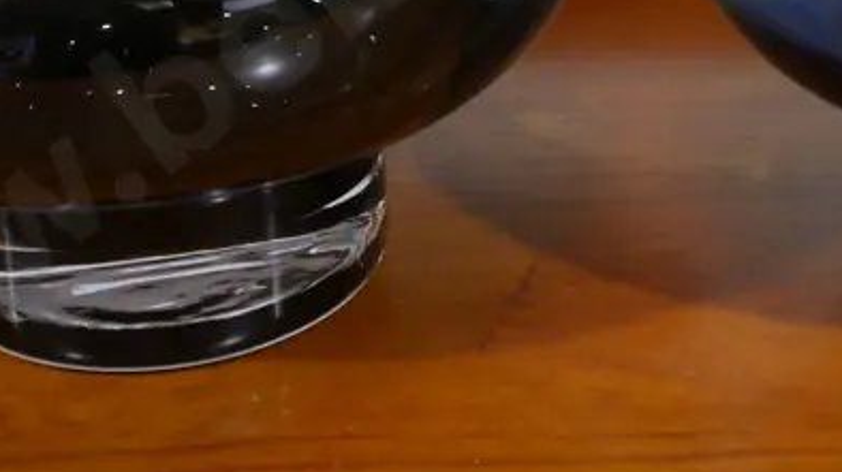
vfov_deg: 11.4
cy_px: -216
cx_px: 609
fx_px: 2276
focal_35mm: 102
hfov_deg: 20.8
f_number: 5.3
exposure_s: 1/60
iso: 1600
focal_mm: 18
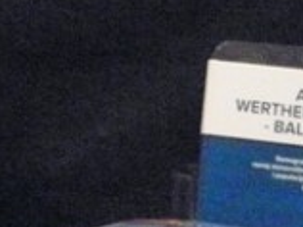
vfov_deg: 5.0
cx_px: -249
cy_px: -314
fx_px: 2508
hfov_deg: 6.7
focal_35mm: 287
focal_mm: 10.6
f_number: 4.1
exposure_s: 1/30
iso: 1600
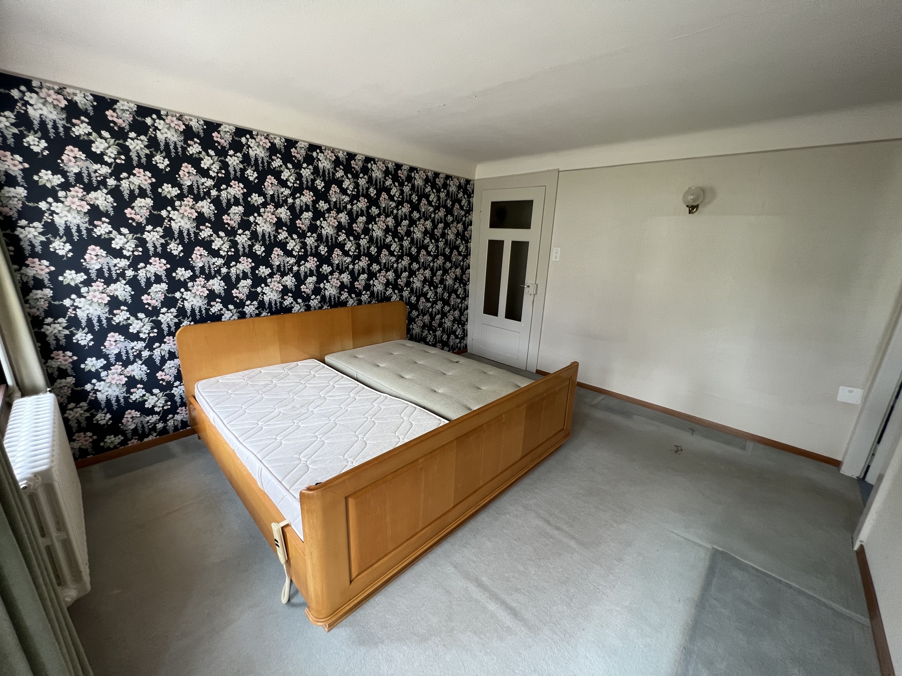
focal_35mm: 13
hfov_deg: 106.2
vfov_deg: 89.9
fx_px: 339
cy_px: 338
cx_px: 451
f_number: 1.8
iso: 160
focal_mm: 1.57
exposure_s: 1/99
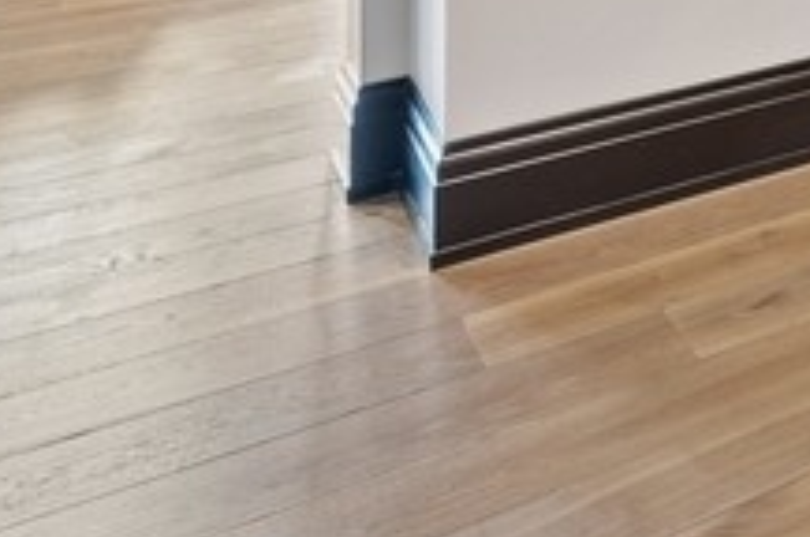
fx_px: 1303
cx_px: 1209
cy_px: -395
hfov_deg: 25.8
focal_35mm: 58
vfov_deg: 18.7
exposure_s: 2
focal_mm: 14
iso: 200
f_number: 9.5
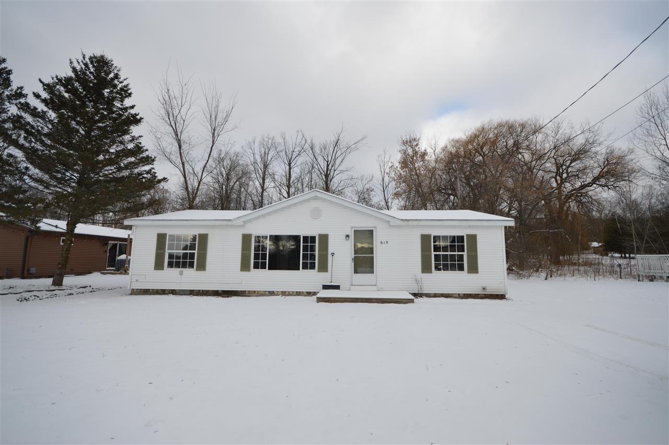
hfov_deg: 100.4
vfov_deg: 77.2
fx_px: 278
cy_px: 222
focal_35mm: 15
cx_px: 334
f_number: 7.1
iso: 100
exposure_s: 1/200
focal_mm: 10
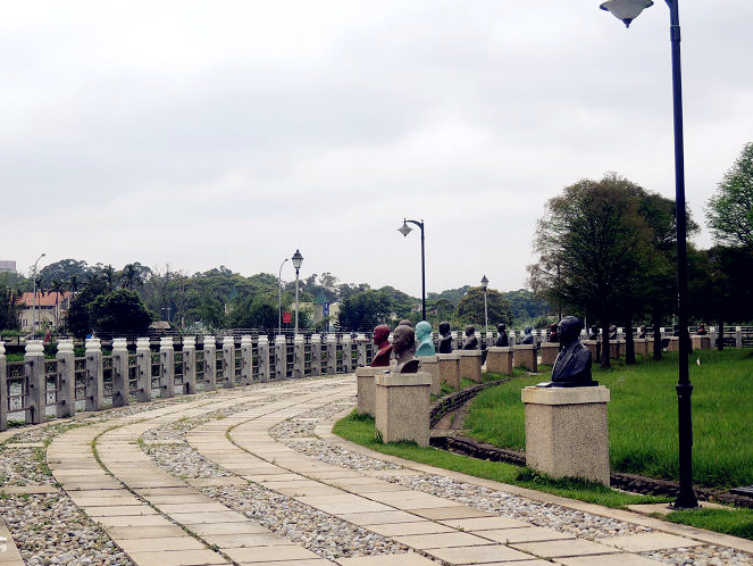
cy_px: 219
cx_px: 307
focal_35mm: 62
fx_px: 1349
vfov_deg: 23.6
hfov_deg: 31.1
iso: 100
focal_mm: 9
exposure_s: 1/640
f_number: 3.7
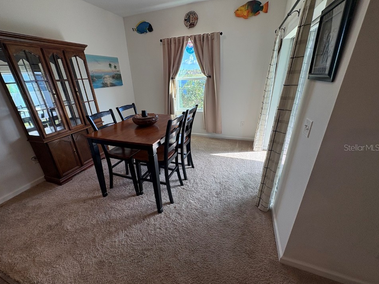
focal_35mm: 15
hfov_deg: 98.1
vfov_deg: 81.7
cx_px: 178
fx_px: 164
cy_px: 147
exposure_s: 1/132
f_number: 2.2
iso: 100
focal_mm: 2.22
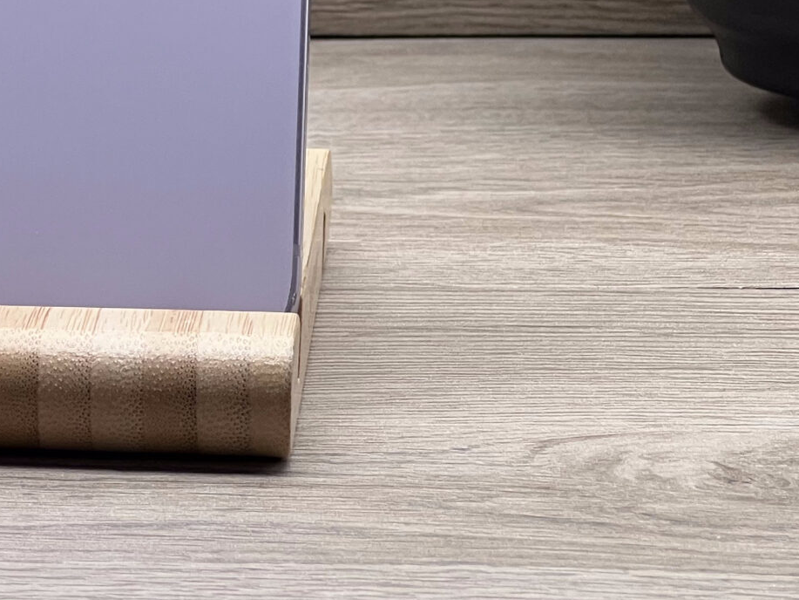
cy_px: -170
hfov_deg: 9.1
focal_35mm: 215
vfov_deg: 6.9
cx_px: -61
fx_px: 4963
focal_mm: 9
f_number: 2.8
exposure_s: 1/100
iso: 64
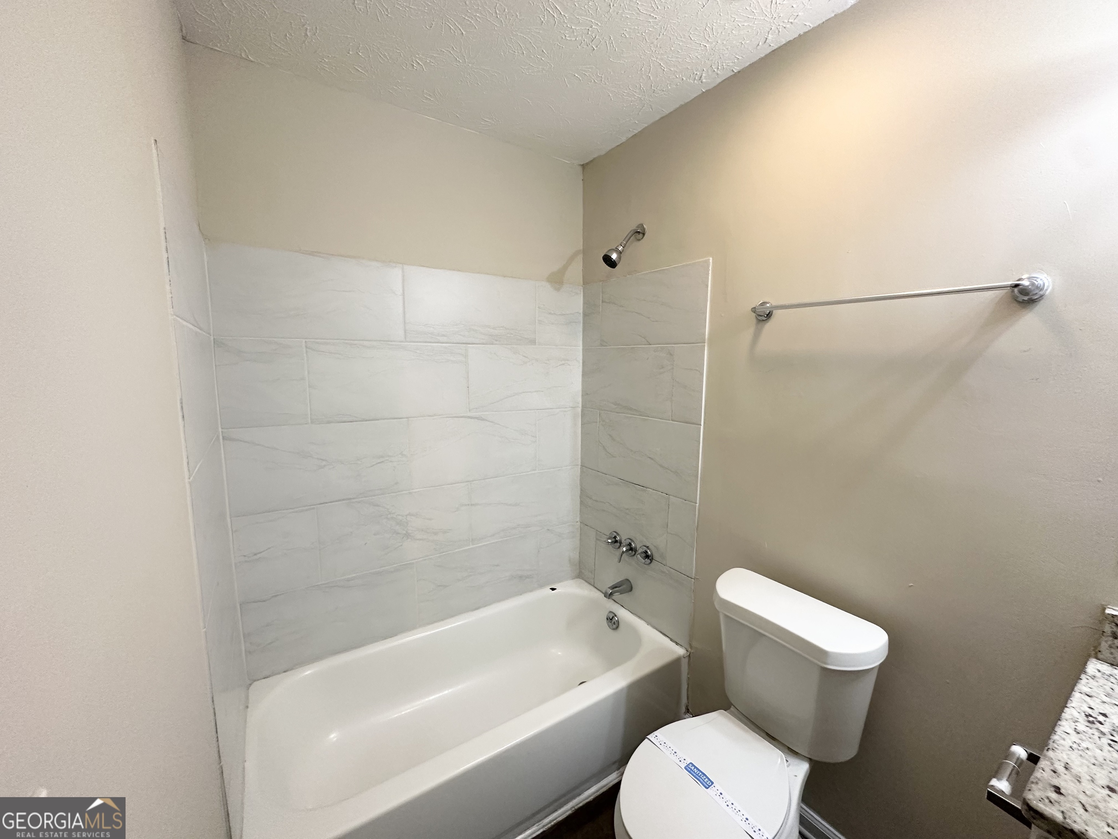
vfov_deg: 85.7
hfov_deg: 102.1
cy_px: 420
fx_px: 452
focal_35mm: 14
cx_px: 559
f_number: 2.2
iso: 250
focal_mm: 2.22
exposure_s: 1/120
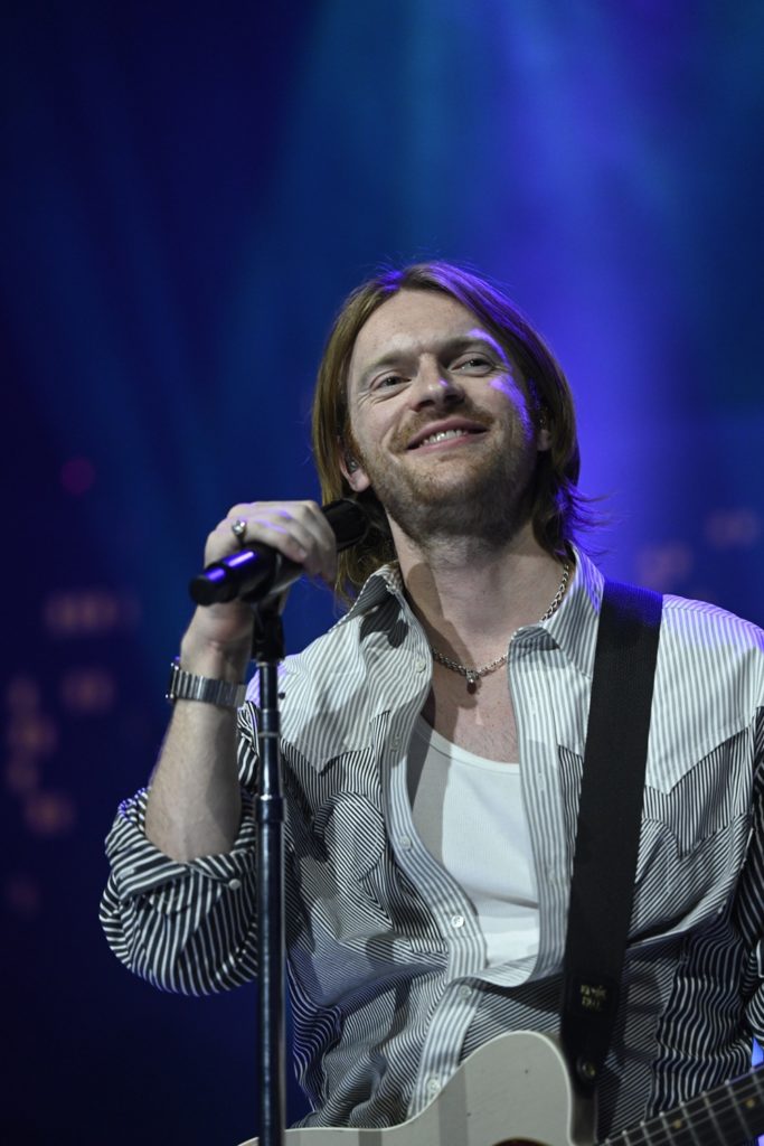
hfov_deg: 11.4
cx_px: 382
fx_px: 3818
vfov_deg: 17.1
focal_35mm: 120
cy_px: 573
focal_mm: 120
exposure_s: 1/250
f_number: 2.8
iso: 3200
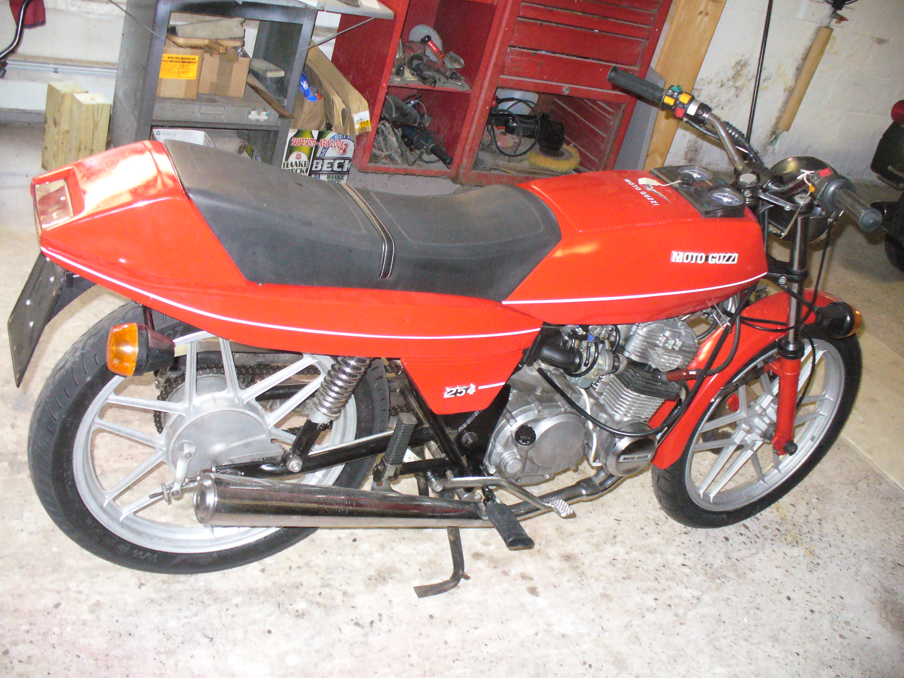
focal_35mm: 37
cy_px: 339
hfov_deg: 50.1
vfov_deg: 38.7
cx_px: 452
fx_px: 966
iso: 400
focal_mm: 6.1
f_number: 2.8
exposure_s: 1/30
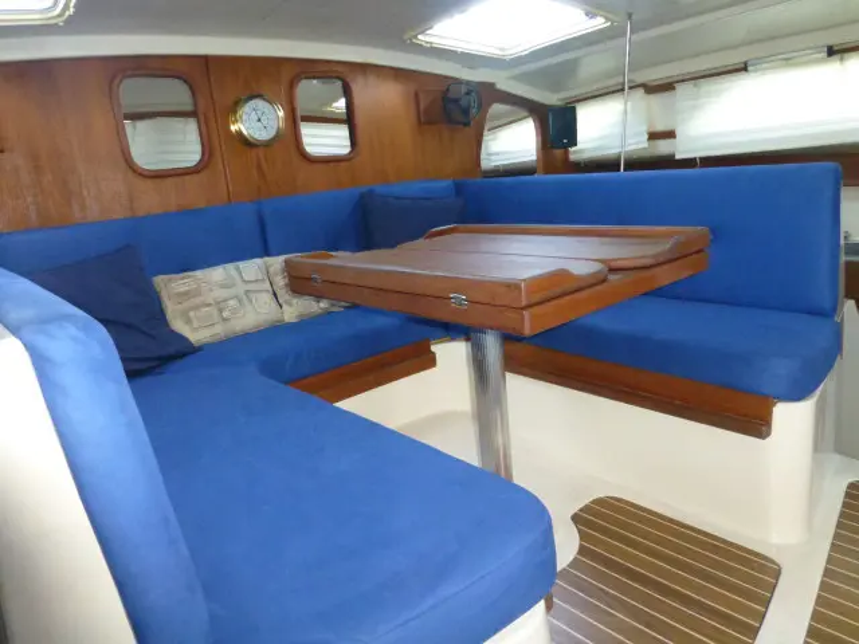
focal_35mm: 24
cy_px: 322
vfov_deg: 56.8
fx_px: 596
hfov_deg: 71.6
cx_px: 430
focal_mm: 4.3
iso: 800
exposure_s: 1/60
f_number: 3.3
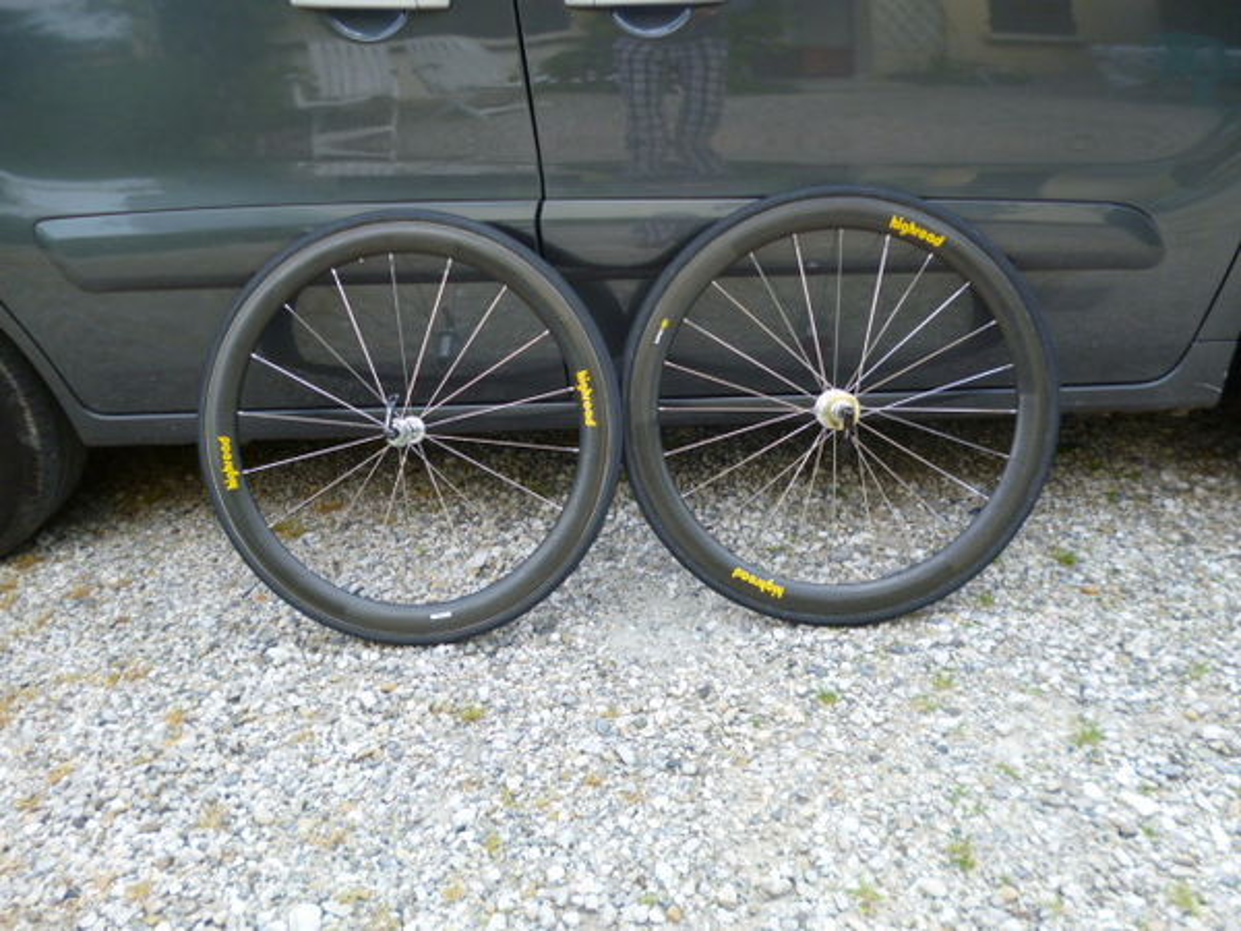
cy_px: 466
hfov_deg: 63.4
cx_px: 620
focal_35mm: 28
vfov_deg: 49.7
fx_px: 1004
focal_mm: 5
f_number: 3.1
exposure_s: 1/125
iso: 100
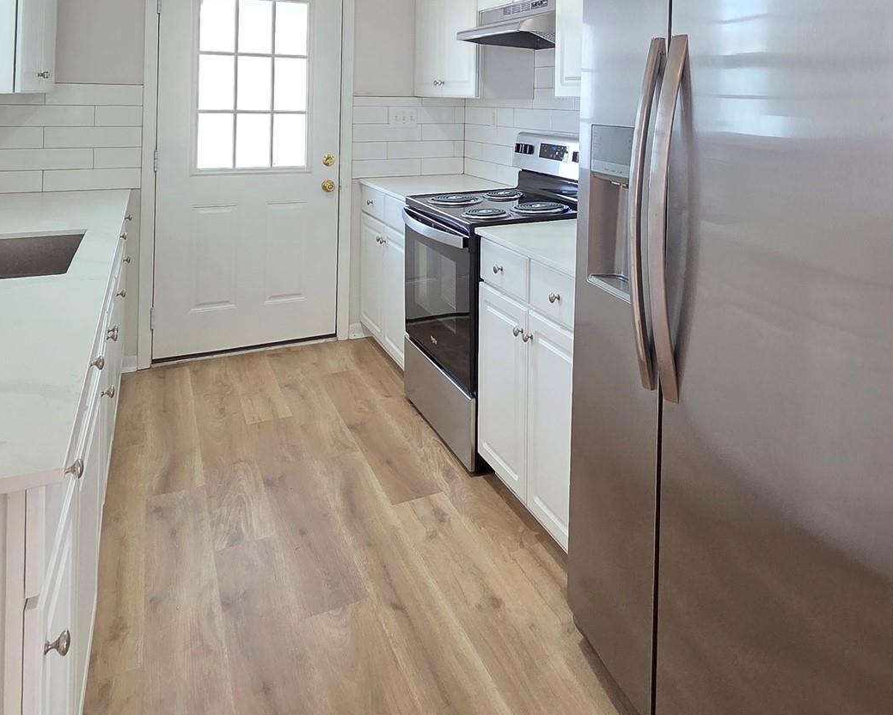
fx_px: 661
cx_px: 534
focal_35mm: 25
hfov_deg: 67.4
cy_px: 95
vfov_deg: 51.4
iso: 250
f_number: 2.2
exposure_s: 1/60
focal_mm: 2.2
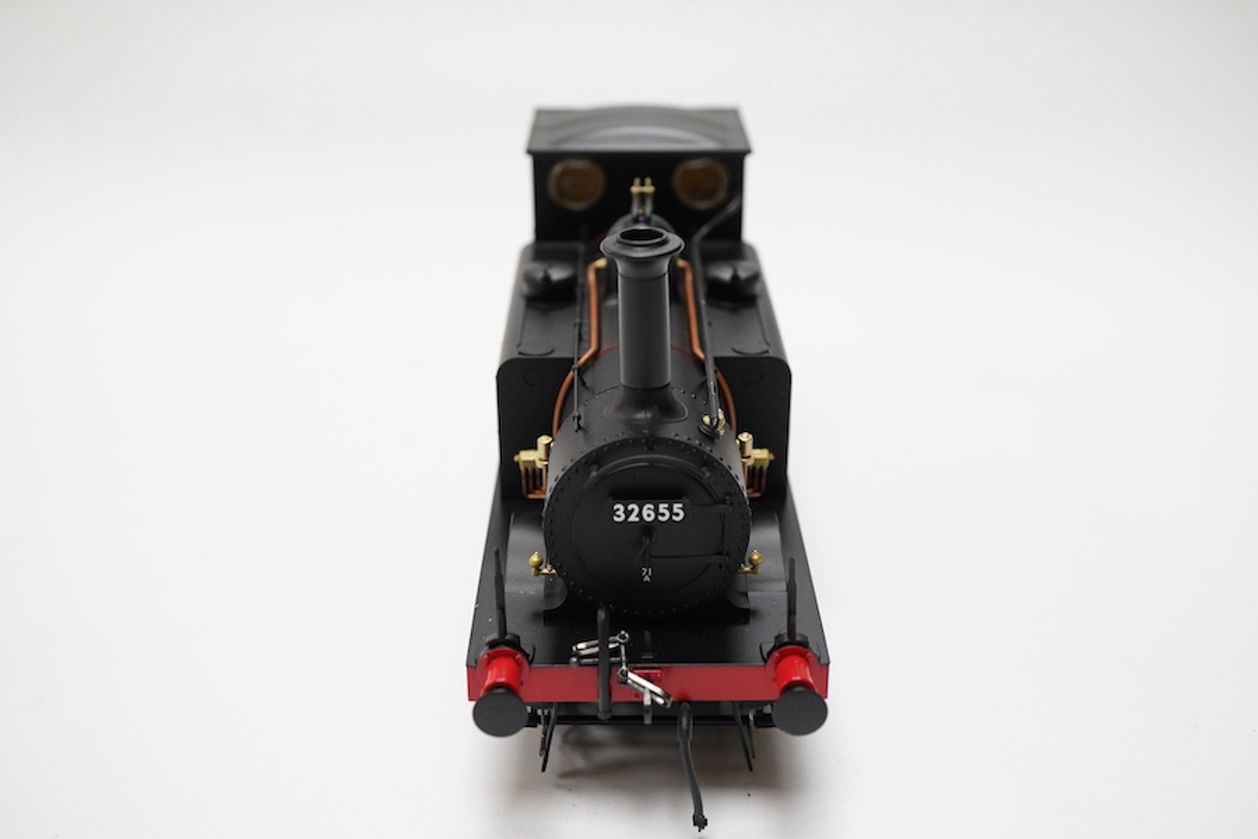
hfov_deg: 43.6
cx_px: 629
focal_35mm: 45
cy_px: 420
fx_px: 1572
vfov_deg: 29.9
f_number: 9
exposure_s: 1/125
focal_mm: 30
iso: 1250
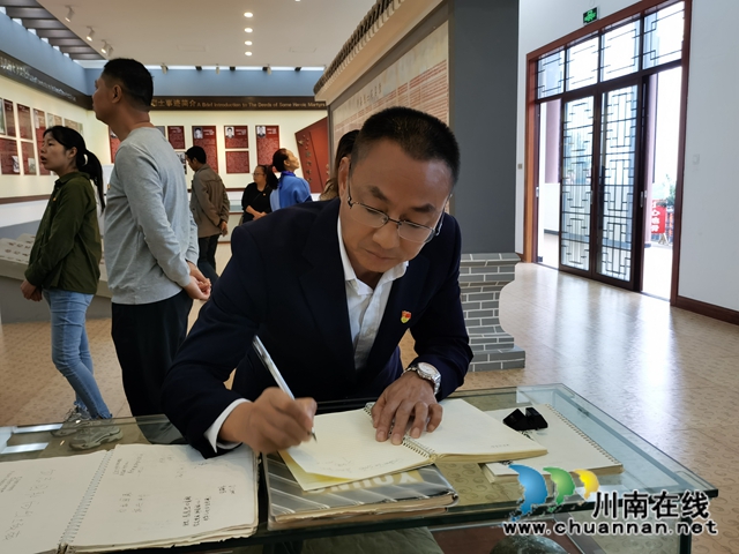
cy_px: 277
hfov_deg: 56.8
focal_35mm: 32
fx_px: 683
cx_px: 370
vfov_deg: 44.2
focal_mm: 5.58
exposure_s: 1/100
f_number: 1.8
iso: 160
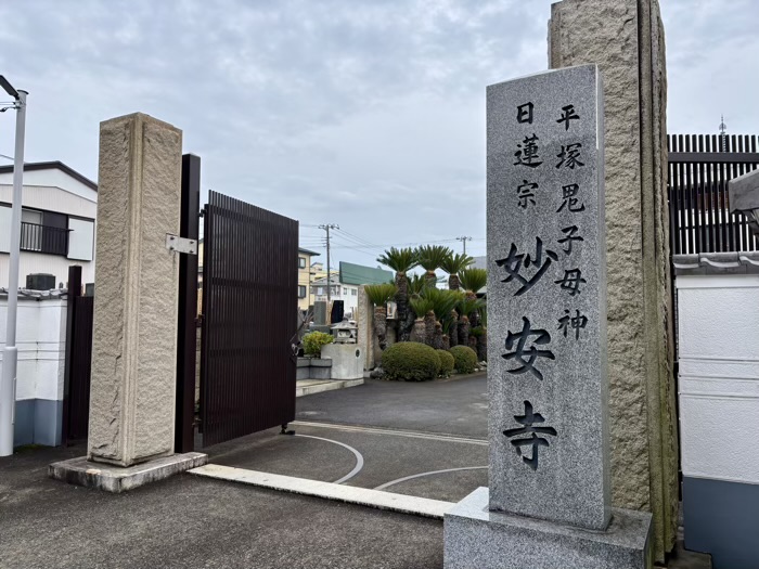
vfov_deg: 53.1
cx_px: 380
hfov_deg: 67.3
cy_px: 284
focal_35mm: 26
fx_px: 570
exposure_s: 1/1499
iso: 50
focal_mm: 5.96
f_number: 1.6
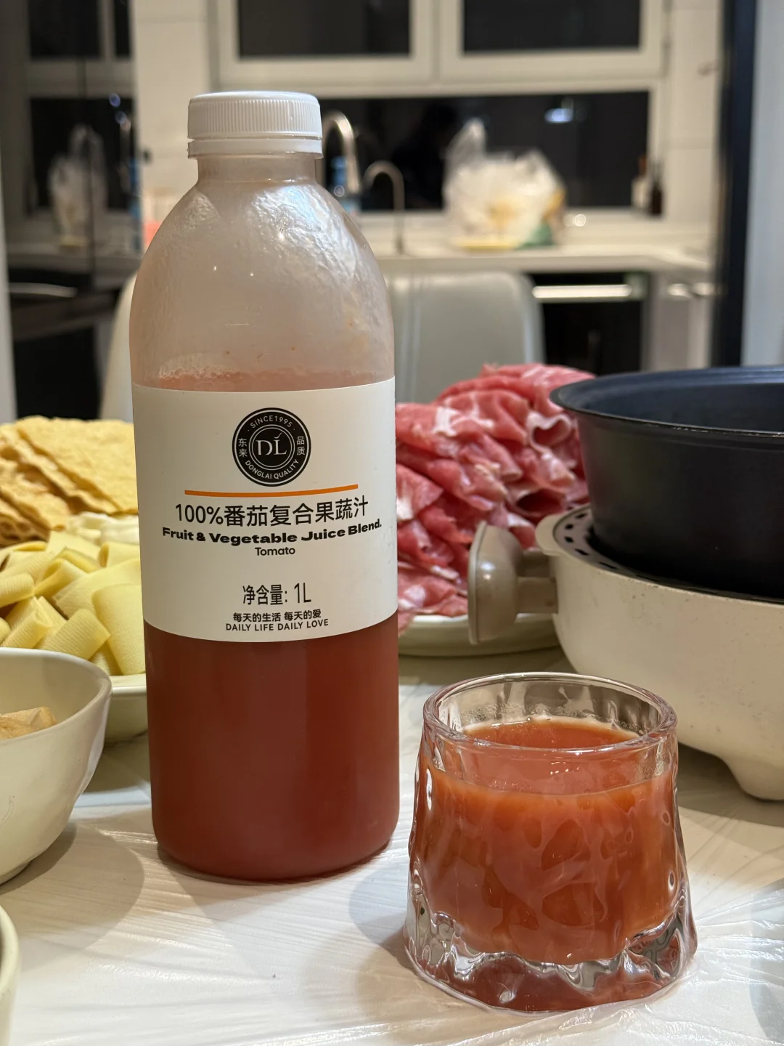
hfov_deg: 30.3
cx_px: 392
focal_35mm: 48
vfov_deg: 39.7
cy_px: 523
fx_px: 1450
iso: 200
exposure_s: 1/100
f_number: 1.78
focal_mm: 6.76
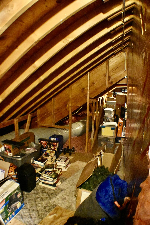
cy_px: 112
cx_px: 75
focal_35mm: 36
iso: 12800
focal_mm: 24
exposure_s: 1/40
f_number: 3.8
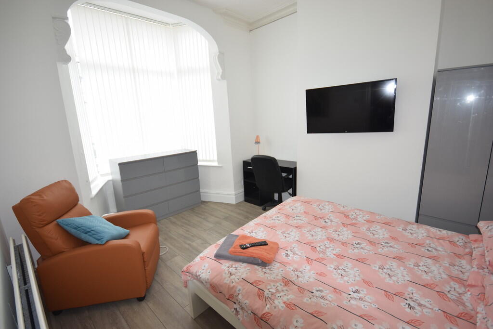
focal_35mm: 16
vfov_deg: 72.1
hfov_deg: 95.0
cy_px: 164
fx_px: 226
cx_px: 246
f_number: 5.6
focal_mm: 11
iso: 320
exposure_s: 1/125
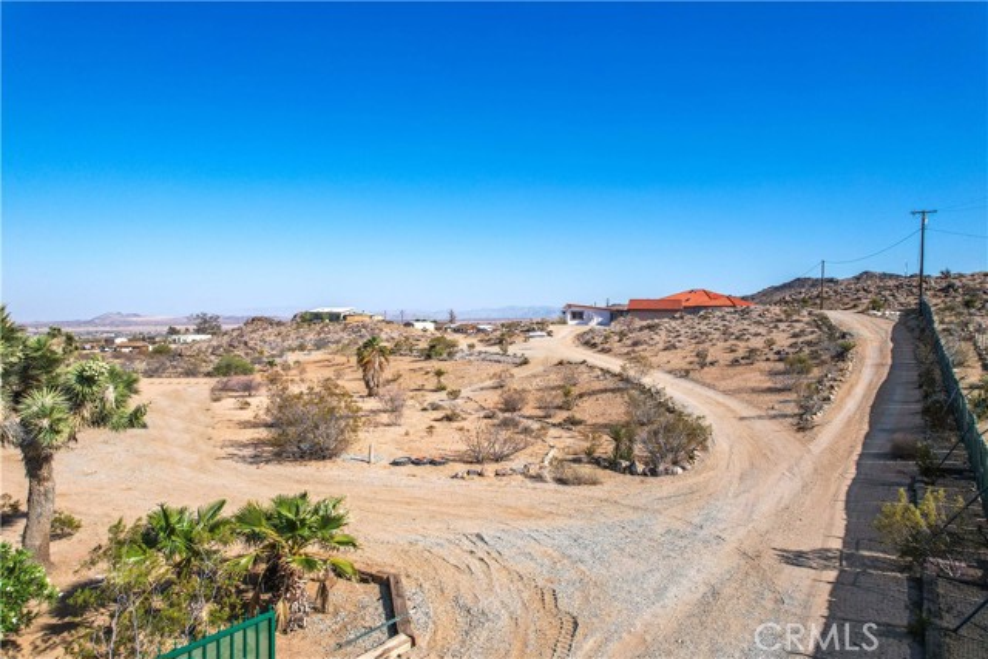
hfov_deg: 78.6
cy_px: 330
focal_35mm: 22
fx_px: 604
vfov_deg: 57.3
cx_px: 494
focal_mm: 8.38
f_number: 2.8
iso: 100
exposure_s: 1/2000
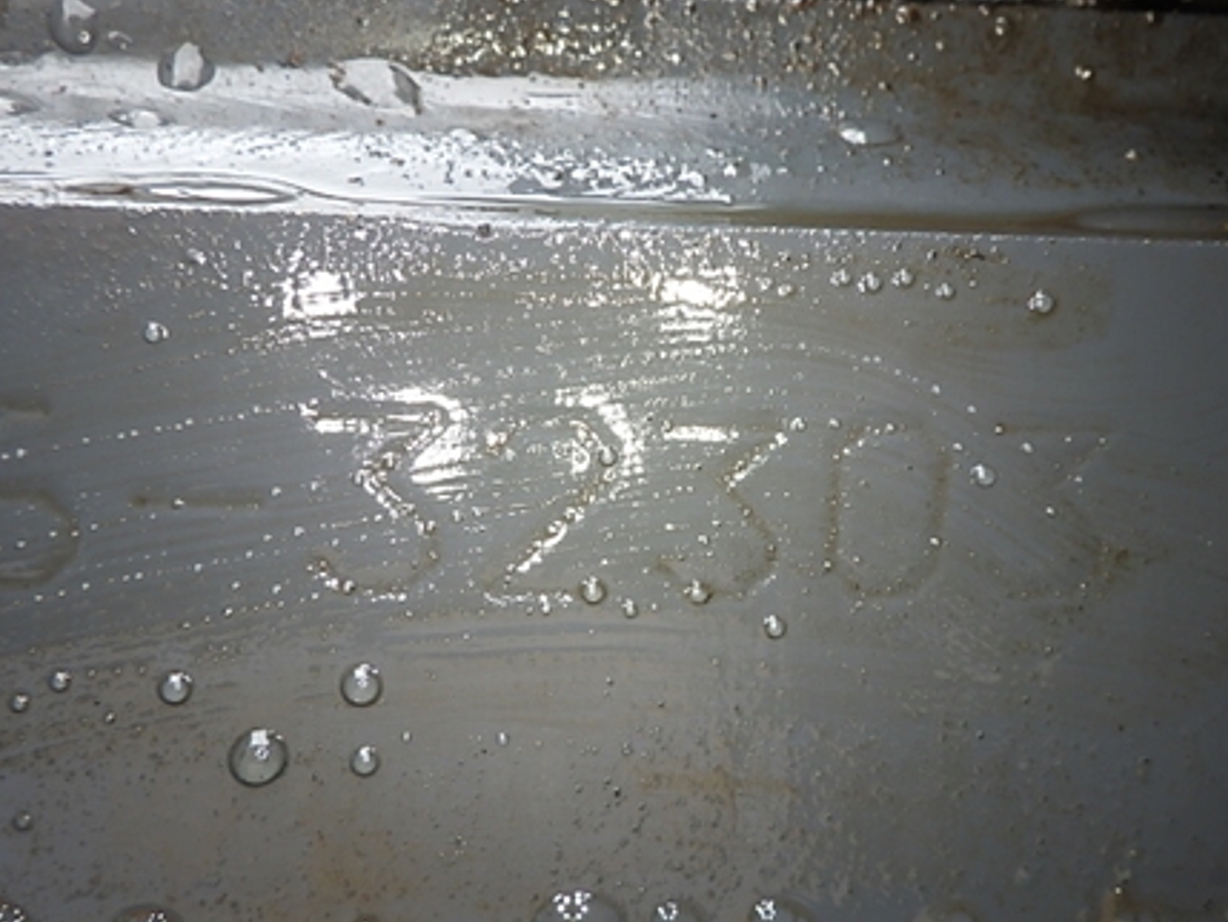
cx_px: 633
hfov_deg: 49.0
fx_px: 1348
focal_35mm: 38
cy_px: 470
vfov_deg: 37.7
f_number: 3.8
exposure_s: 1/100
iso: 125
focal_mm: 6.1
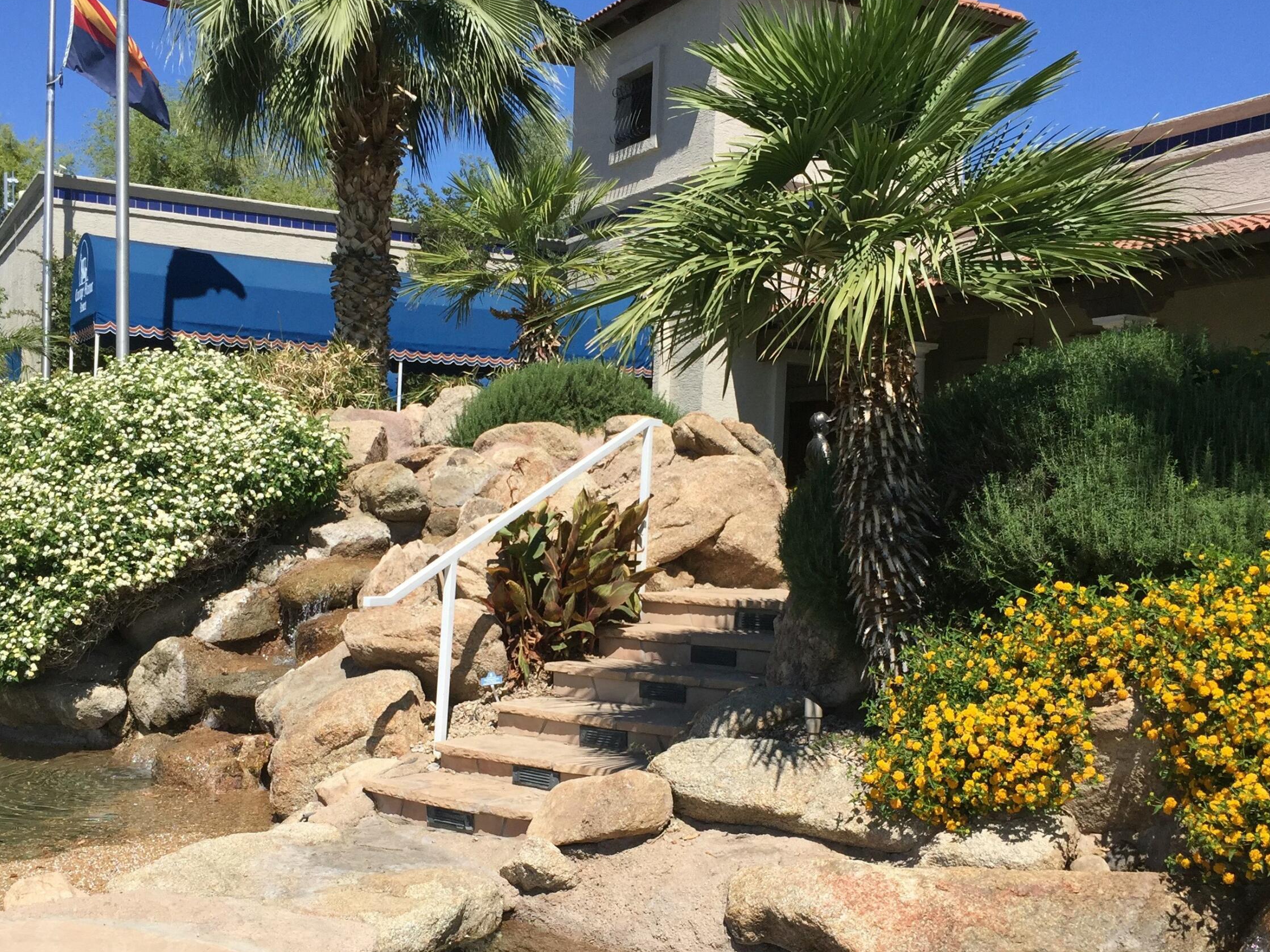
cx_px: 580
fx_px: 1431
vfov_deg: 36.5
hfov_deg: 47.8
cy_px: 614
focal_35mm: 39
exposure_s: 1/2825
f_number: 2.2
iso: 32
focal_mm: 4.15
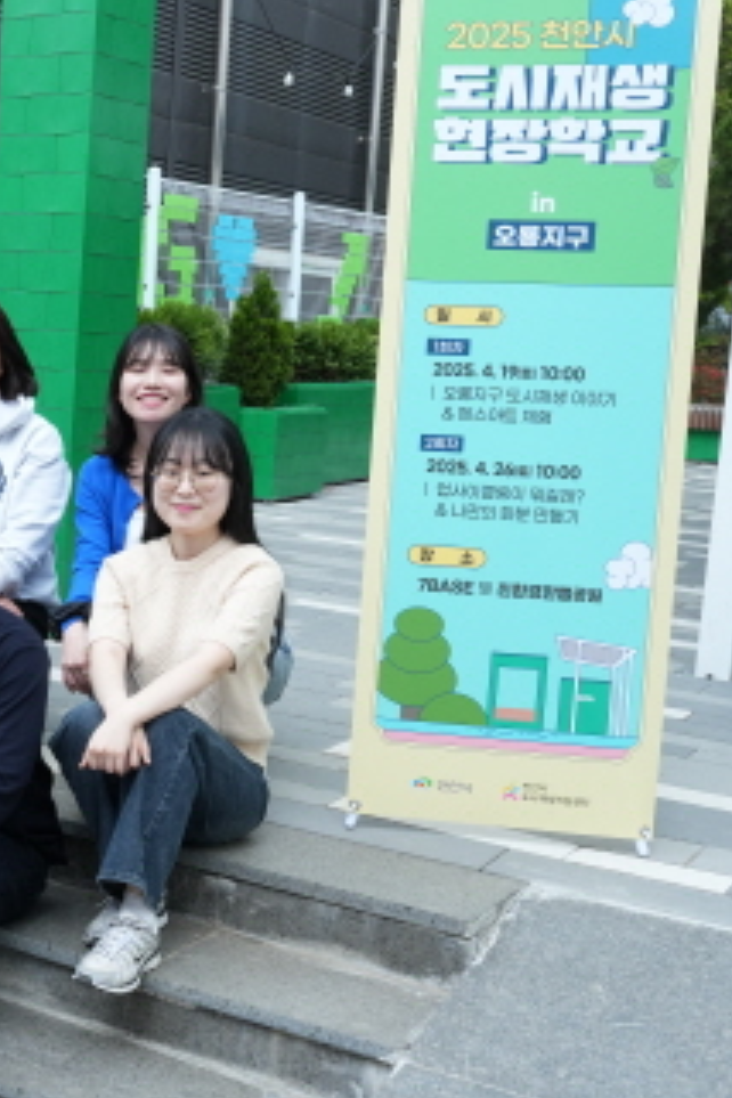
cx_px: -96
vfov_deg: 35.6
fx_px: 1708
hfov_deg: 22.6
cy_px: 564
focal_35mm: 56
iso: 1000
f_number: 10
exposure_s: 1/200
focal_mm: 30
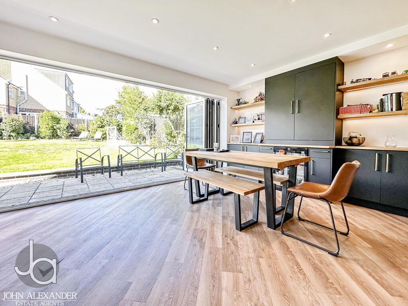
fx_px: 165
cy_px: 153
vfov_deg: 85.7
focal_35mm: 14
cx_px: 204
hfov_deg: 102.1
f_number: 2.2
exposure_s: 1/126
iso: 200
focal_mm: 2.22
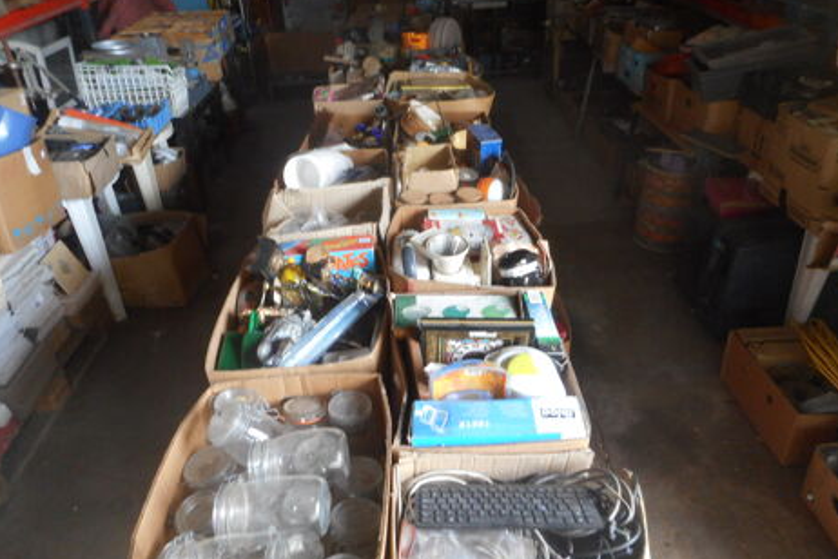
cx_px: 430
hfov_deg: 67.4
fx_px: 628
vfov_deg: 47.9
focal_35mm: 27
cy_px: 258
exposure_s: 1/30
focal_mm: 4.5
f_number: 3.7
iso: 250
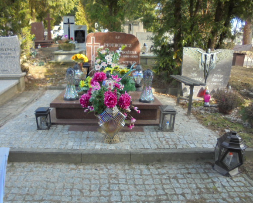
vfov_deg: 51.5
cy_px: 103
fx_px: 210
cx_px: 114
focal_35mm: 28
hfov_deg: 62.1
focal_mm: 4.6
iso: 100
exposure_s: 1/125
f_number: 3.5
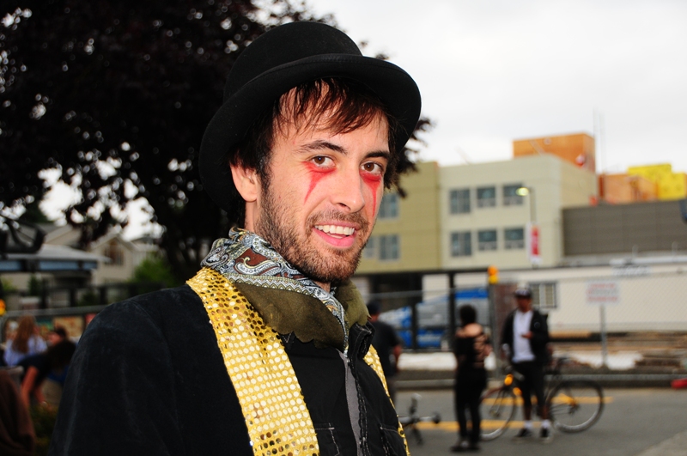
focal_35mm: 60
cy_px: 228
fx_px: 1143
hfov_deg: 33.4
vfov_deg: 22.6
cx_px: 344
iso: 400
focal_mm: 40
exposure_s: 1/250
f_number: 5
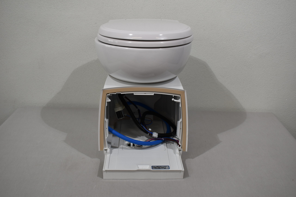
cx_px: 148
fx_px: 296
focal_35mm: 36
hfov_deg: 53.1
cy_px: 98
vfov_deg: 36.9
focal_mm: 24
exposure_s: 1/125
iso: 280
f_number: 5.6
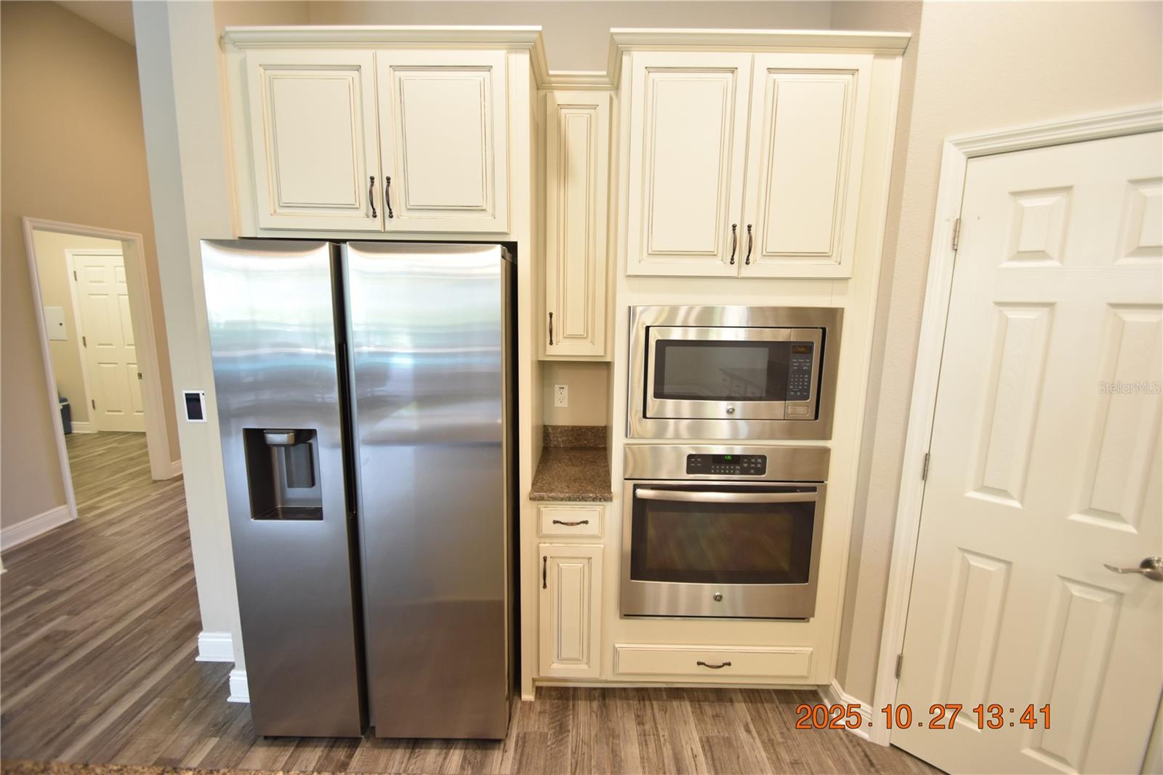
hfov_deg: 100.4
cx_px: 582
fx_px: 484
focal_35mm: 15
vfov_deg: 77.3
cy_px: 388
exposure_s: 1/45
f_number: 3.5
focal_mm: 10
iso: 800
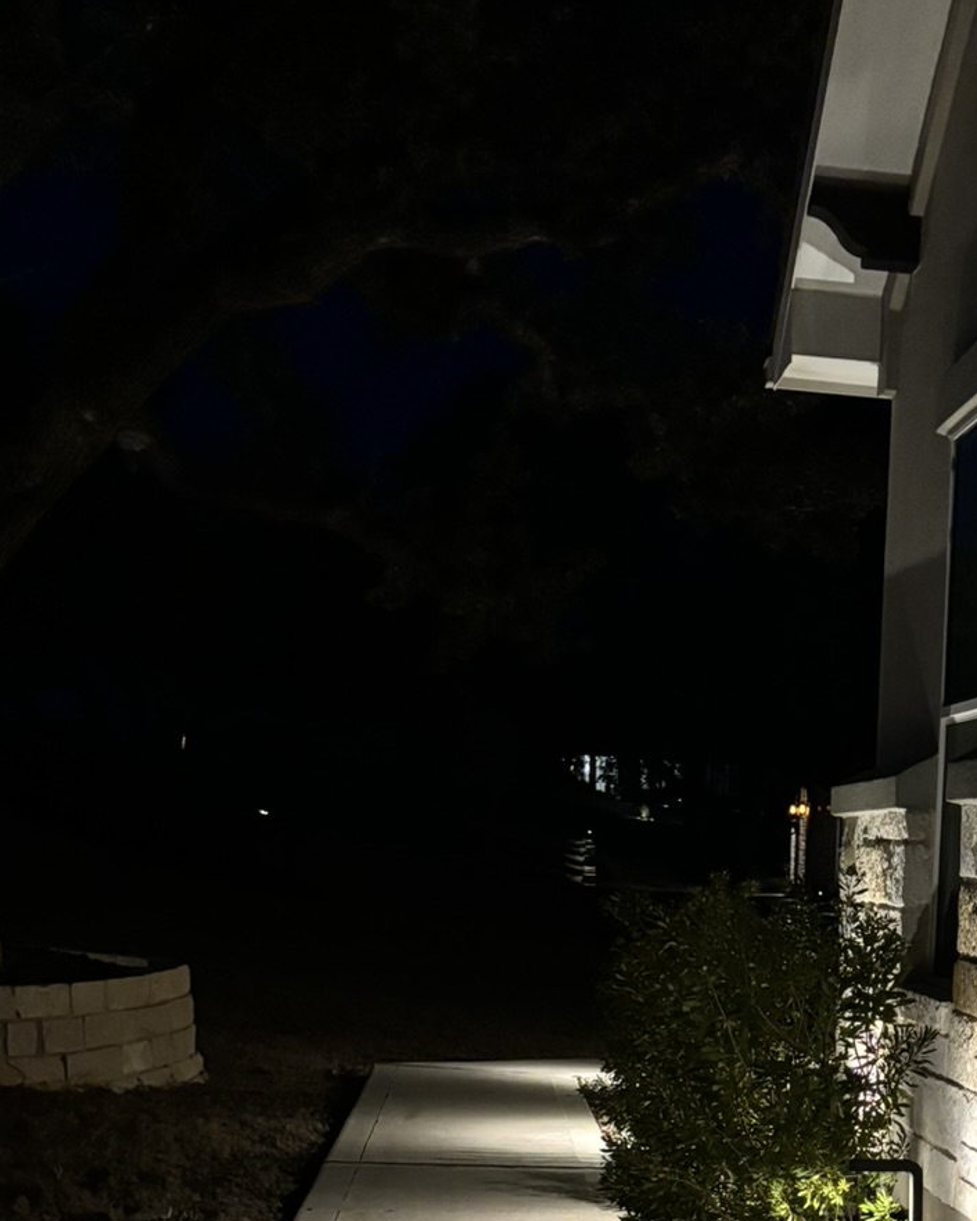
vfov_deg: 28.4
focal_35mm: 59
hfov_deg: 25.0
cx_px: 884
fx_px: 2132
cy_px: 1407
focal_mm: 5.96
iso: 500
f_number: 1.6
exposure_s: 1/40
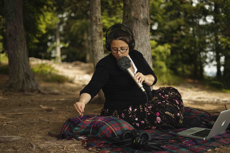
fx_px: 319
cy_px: 76
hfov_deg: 39.6
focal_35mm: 50
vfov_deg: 27.0
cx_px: 115
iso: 200
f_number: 1.8
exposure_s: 1/640
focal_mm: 50
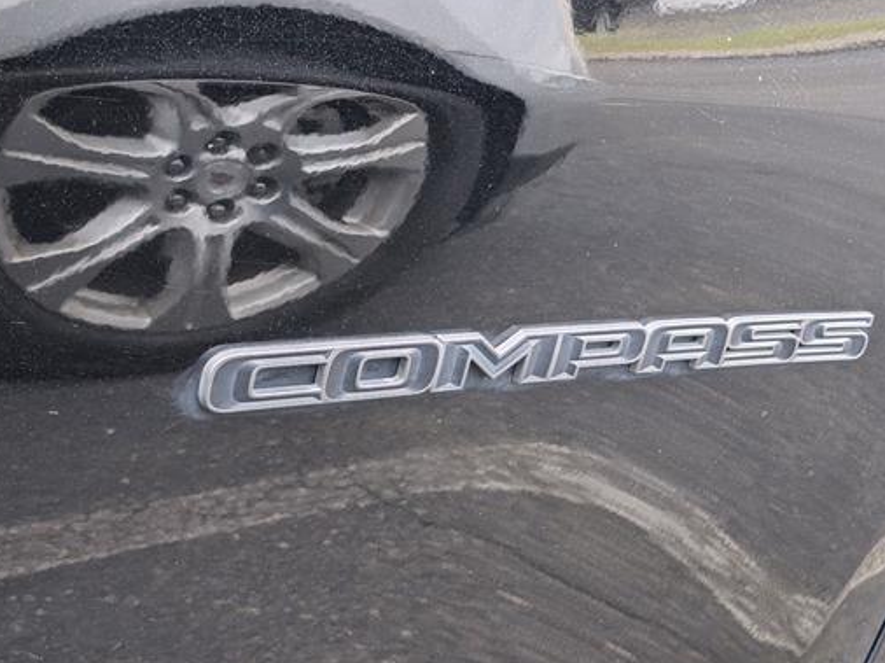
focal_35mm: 62
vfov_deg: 23.6
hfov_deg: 31.2
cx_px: 507
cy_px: 345
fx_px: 1584
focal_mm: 6.9
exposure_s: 1/233
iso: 118
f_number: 1.68
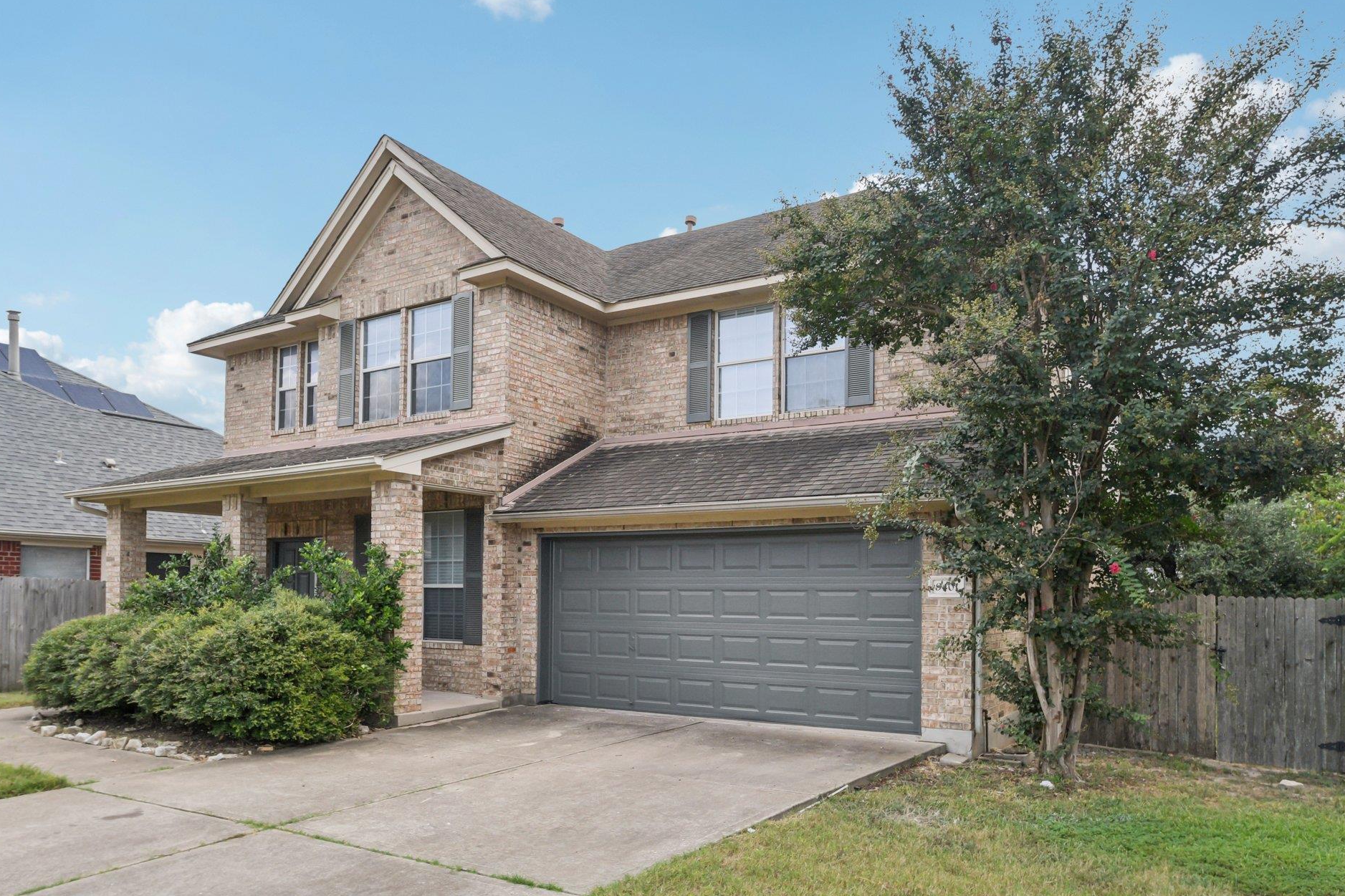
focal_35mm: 24
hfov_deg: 73.6
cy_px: 434
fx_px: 897
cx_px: 622
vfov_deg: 53.1
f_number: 8
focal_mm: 15
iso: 400
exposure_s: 1/250
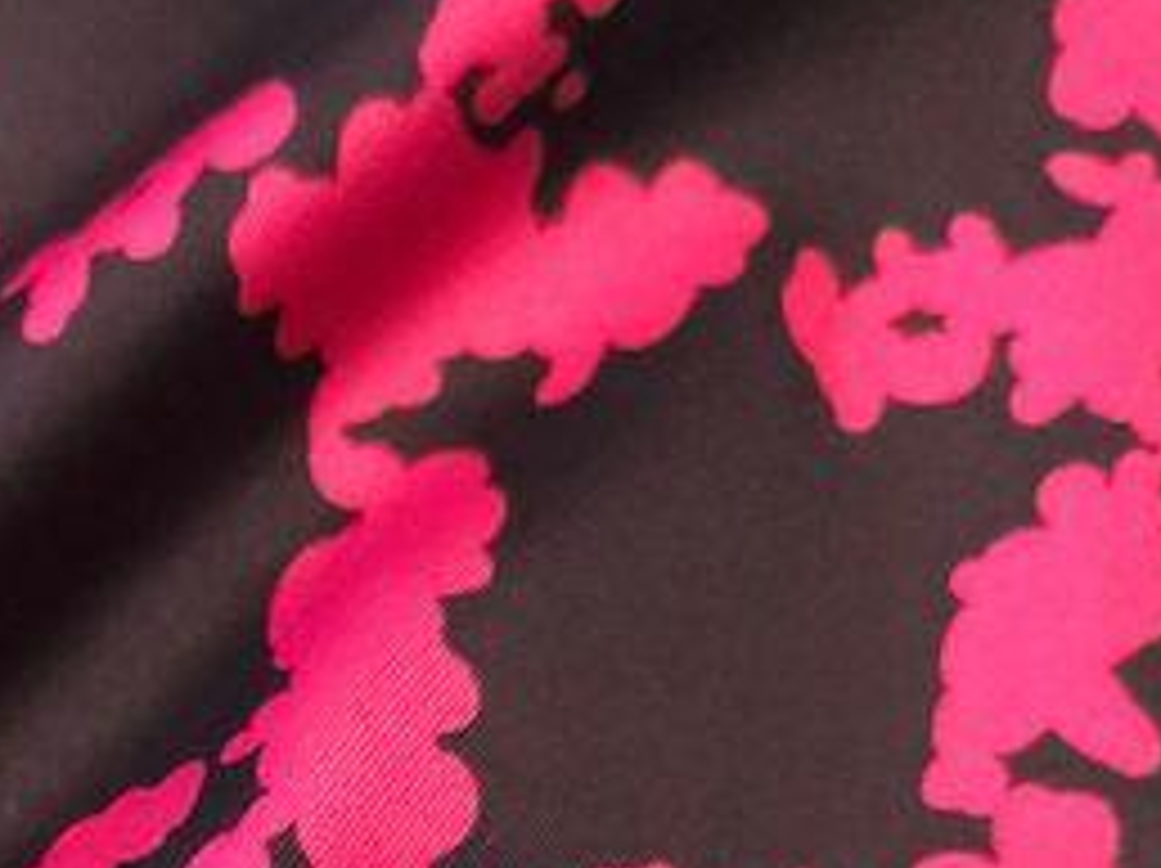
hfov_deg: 26.6
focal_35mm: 70
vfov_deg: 19.1
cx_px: 58
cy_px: 1183
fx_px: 2346
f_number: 1.8
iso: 1600
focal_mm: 5
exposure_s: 1/500
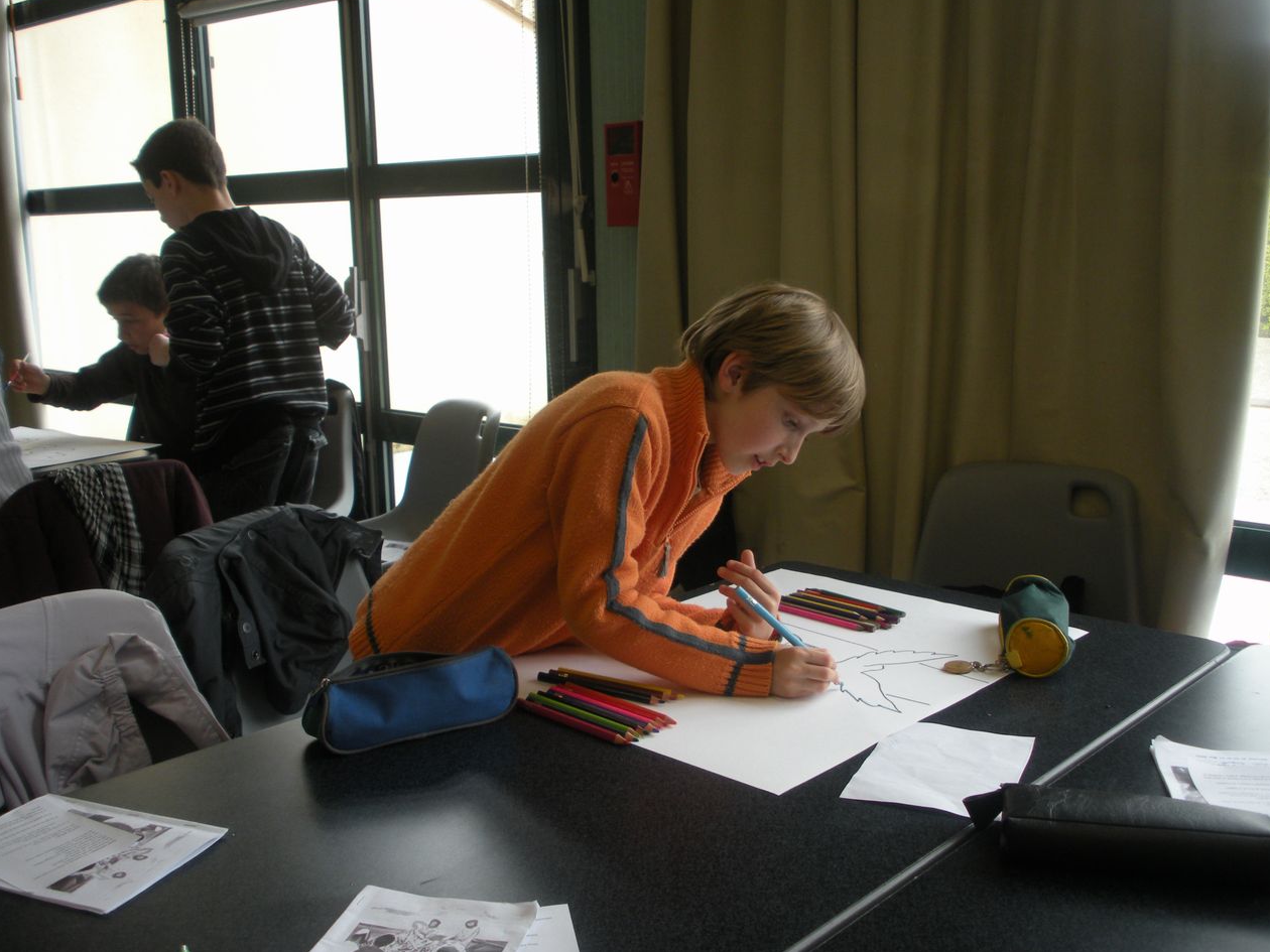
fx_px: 1321
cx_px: 647
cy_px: 464
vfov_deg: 39.7
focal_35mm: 36
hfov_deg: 51.4
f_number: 3.5
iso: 105
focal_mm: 6.3
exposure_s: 1/56.7
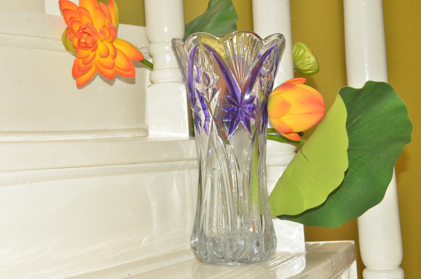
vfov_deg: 17.4
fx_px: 910
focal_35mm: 78
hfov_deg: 26.0
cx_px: 210
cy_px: 140
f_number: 16
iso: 6400
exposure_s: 1/250
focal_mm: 52
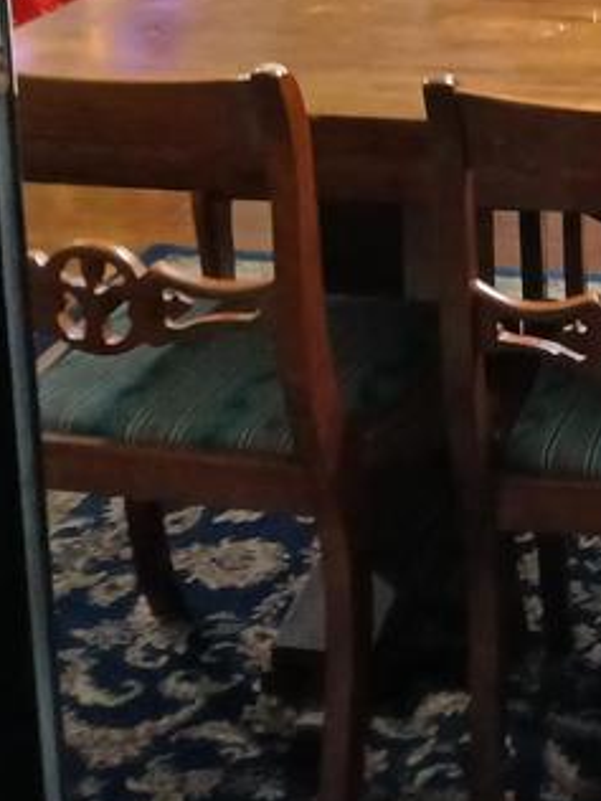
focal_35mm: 89
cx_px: 857
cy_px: -109
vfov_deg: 20.8
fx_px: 2060
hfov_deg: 15.5
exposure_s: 1/24
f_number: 1.8
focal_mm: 3.98
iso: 320
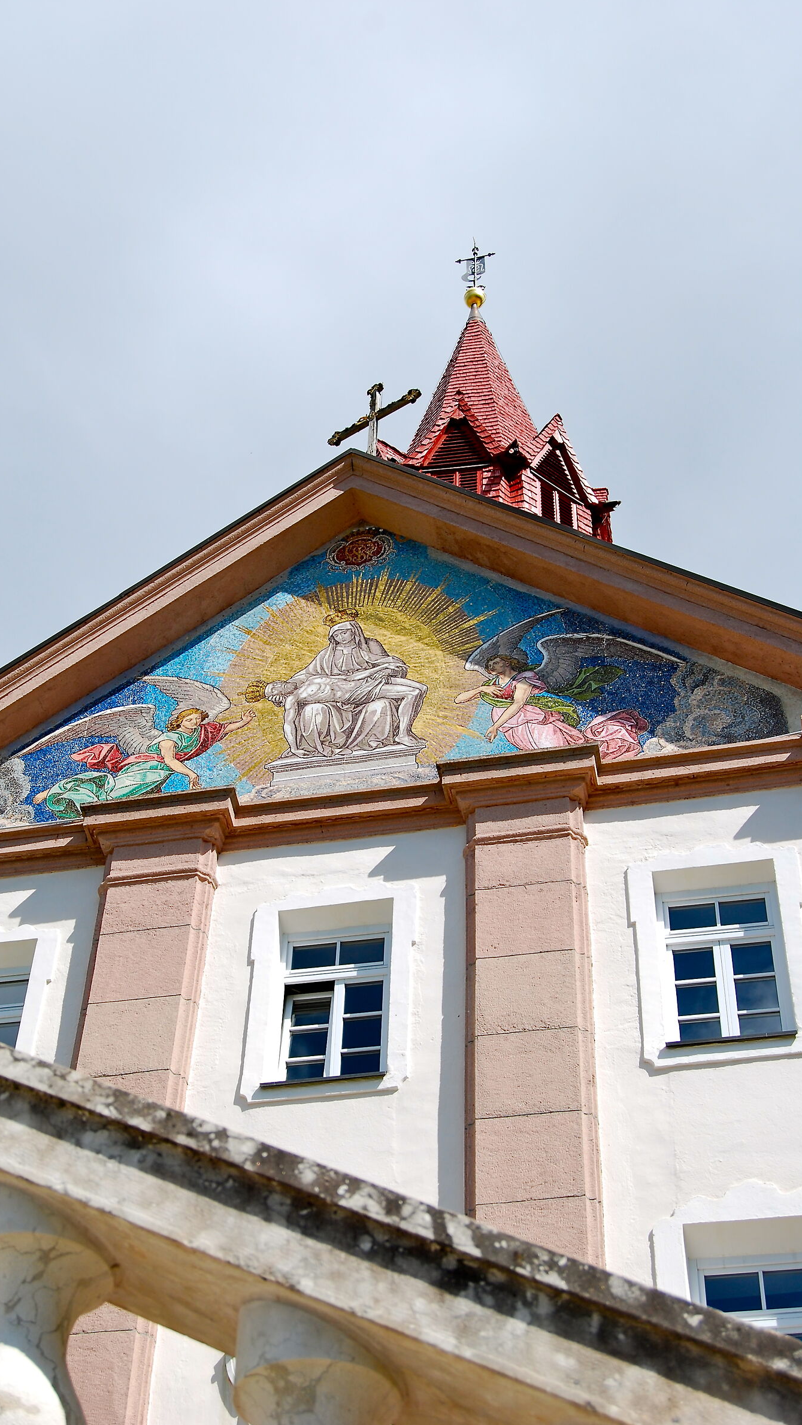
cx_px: 351
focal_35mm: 56
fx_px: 2099
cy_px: 715
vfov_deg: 37.5
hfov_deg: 21.6
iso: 100
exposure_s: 1/320
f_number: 9
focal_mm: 35
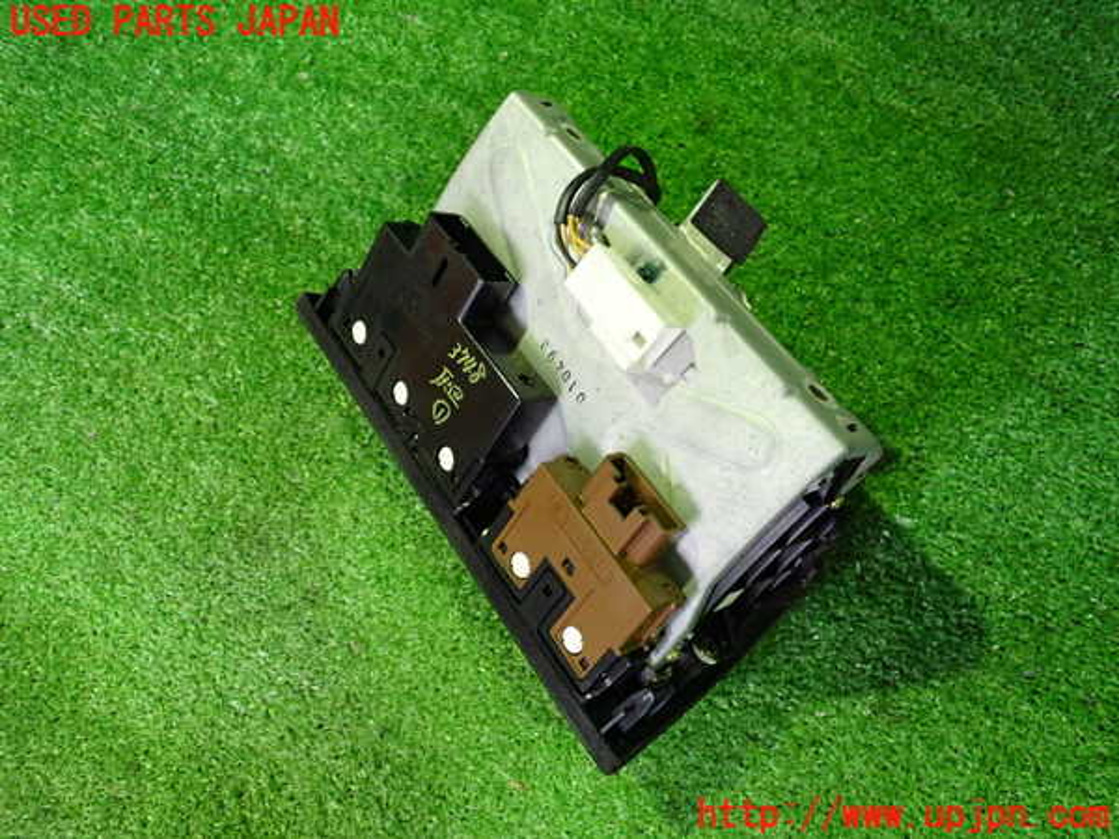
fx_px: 970
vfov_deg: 46.8
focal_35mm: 30
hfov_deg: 60.0
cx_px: 560
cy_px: 420
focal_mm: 5.4
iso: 800
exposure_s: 1/30
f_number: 2.3
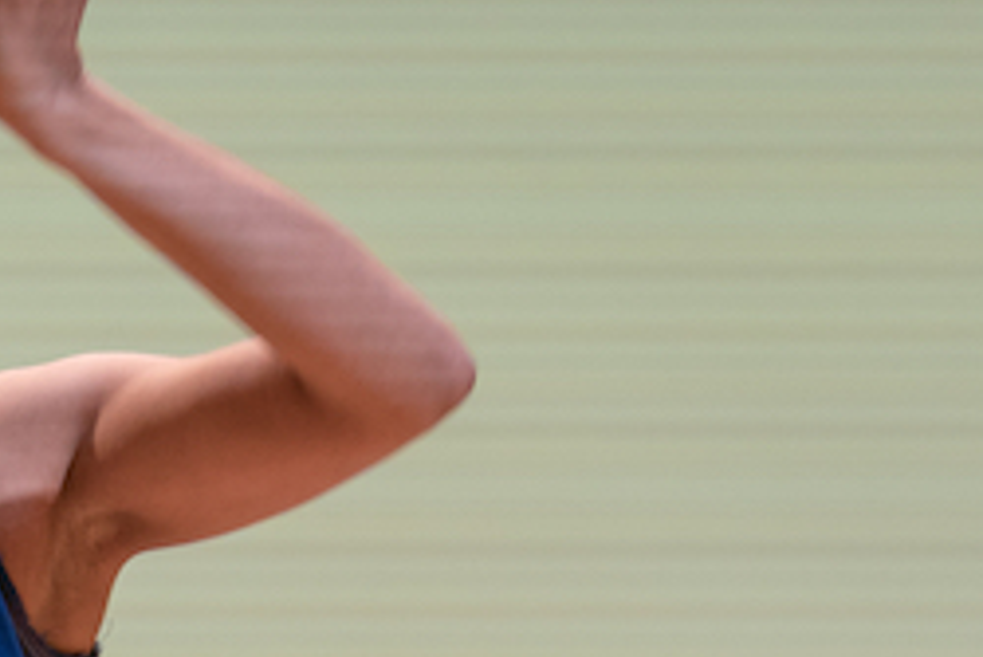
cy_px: 1143
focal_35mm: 164
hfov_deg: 12.2
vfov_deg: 8.1
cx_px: -240
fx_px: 4481
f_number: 2.8
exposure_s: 1/125
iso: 800
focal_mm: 41
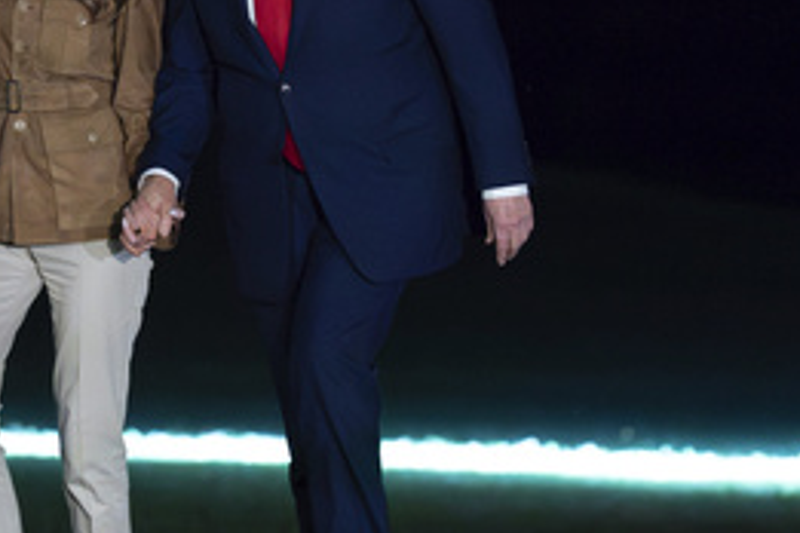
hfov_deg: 5.2
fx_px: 8733
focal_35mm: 393
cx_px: 227
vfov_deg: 3.5
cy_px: 198
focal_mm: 200
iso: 10000
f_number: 3.2
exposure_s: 1/200
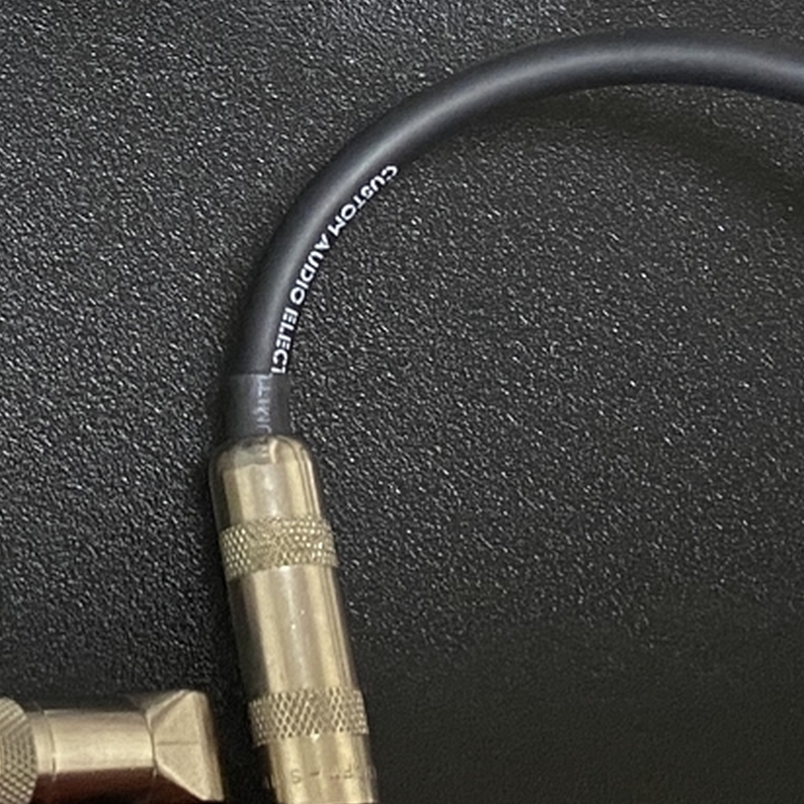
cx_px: -187
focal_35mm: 67
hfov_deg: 23.3
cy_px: -20
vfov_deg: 24.4
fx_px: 1761
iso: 250
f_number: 1.8
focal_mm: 4.25
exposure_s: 1/50
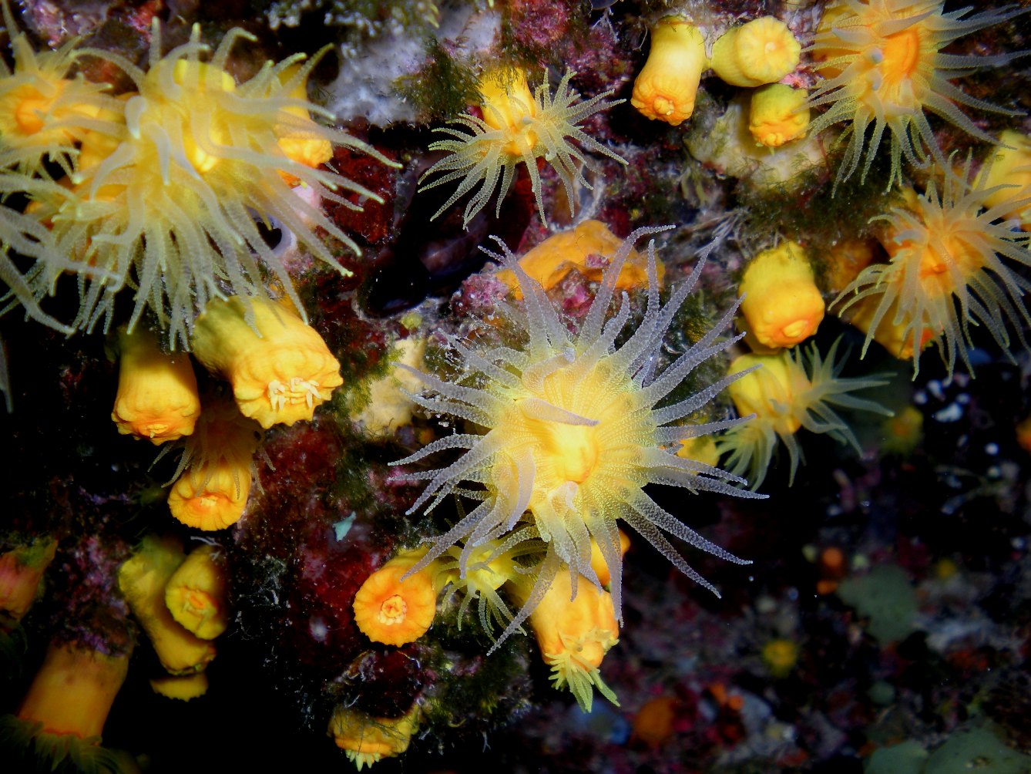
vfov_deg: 37.7
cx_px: 516
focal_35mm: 38
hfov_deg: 49.0
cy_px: 387
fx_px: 1132
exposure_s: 1/60
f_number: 4.6
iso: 64
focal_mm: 6.3
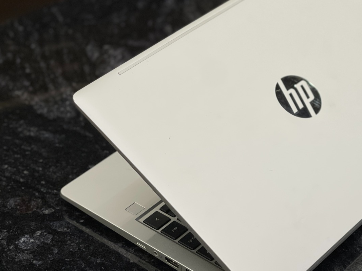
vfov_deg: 15.4
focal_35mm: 96
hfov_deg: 20.3
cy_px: 122
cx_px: 259
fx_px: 1004
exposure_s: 1/121
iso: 80
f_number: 2.2
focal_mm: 7.5
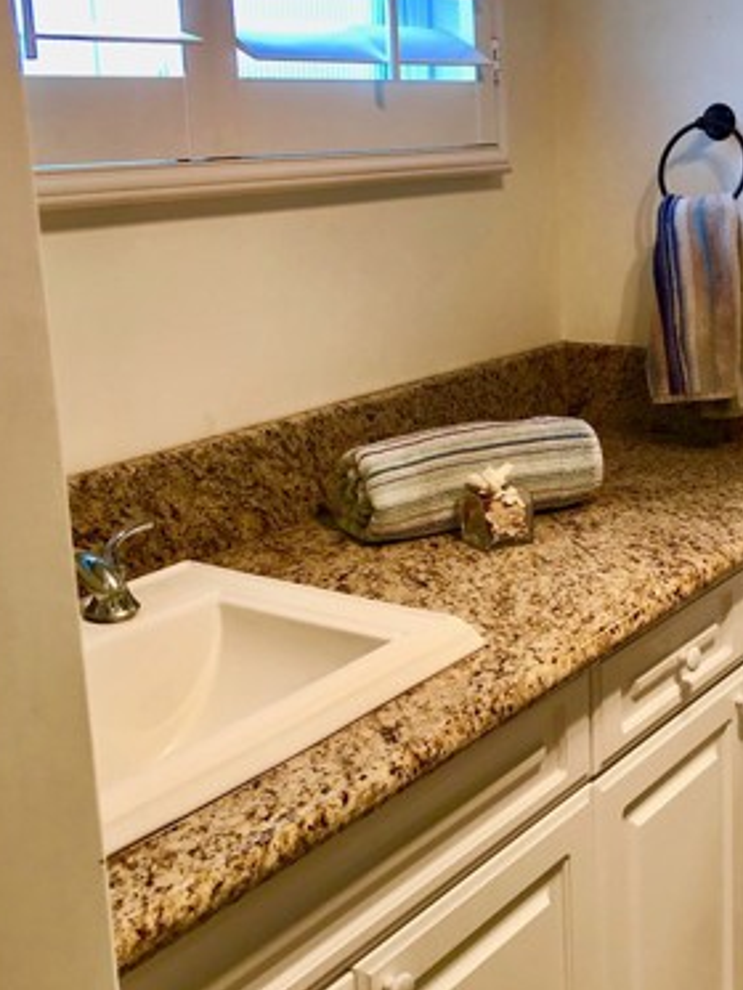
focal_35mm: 48
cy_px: 398
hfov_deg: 29.5
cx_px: 602
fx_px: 1373
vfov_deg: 39.5
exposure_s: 1/60
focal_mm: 3.99
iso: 20
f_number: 1.8
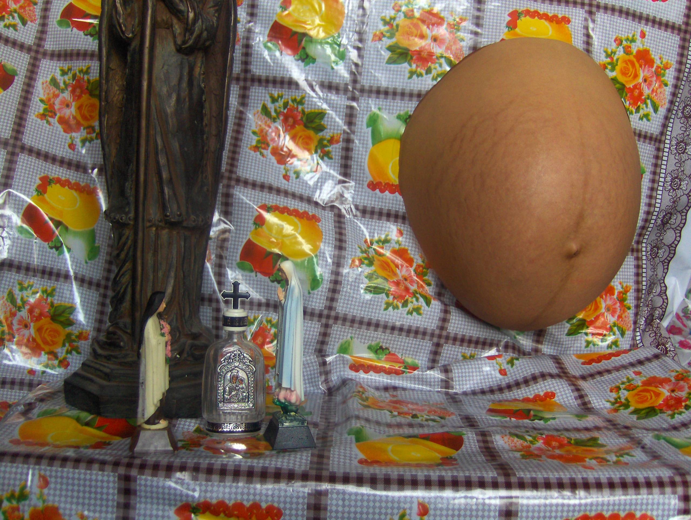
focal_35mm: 35
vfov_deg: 40.8
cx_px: 346
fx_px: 699
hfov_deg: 52.6
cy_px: 260
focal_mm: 7.5
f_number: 2.8
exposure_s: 1/53.2
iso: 200
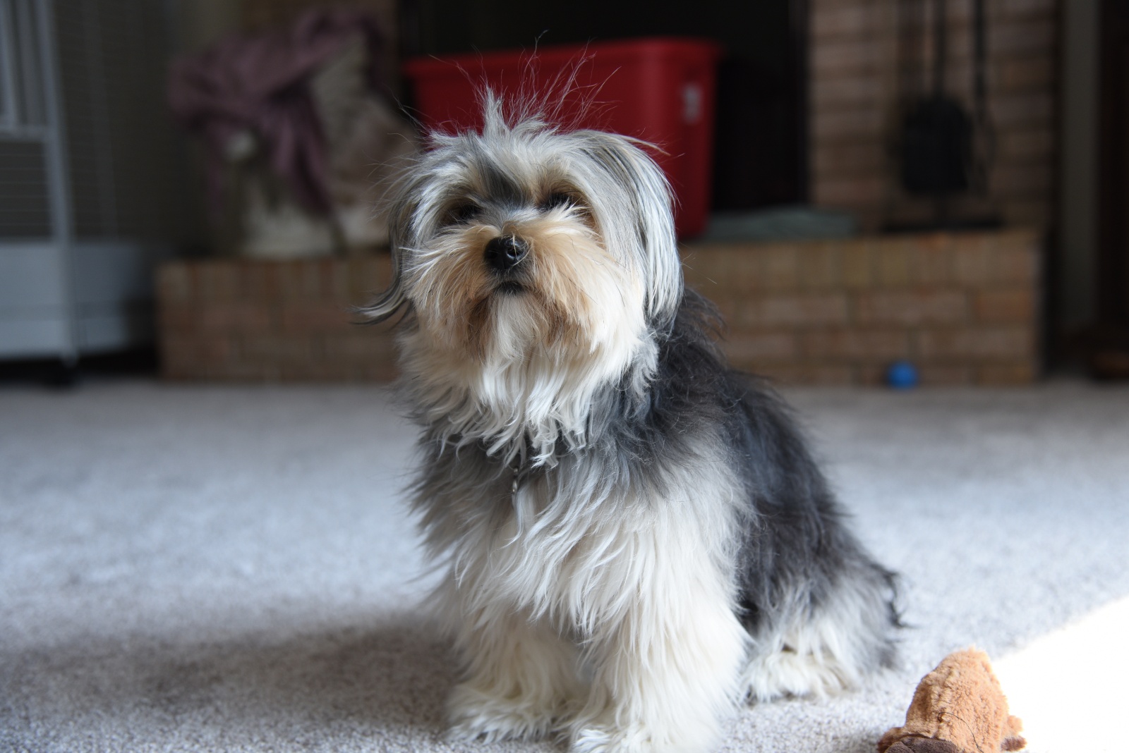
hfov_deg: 42.7
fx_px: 1443
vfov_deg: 29.3
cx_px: 564
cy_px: 376
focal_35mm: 46
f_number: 4
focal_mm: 46
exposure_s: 1/100
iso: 400
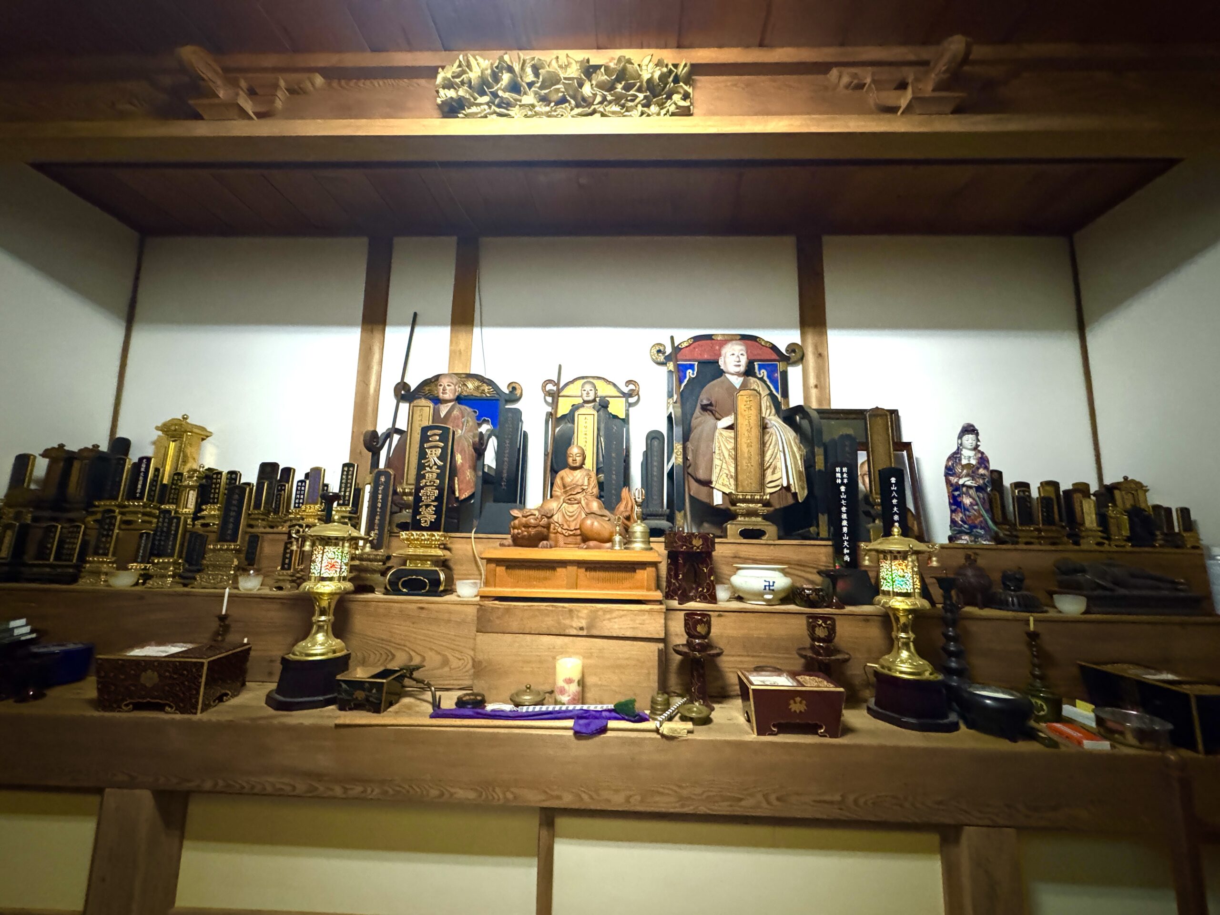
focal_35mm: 14
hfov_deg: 102.1
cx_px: 610
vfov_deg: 85.7
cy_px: 458
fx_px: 493
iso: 1250
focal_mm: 2.22
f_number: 2.2
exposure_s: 1/60
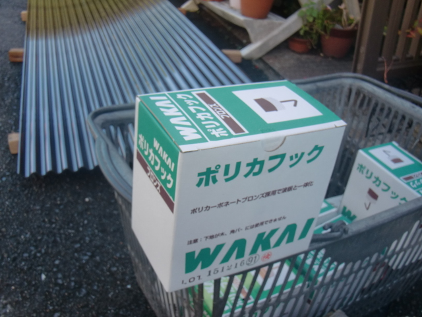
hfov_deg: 49.0
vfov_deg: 37.7
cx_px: 211
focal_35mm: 38
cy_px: 158
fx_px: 463
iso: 64
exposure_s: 1/80
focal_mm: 6.66
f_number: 3.9
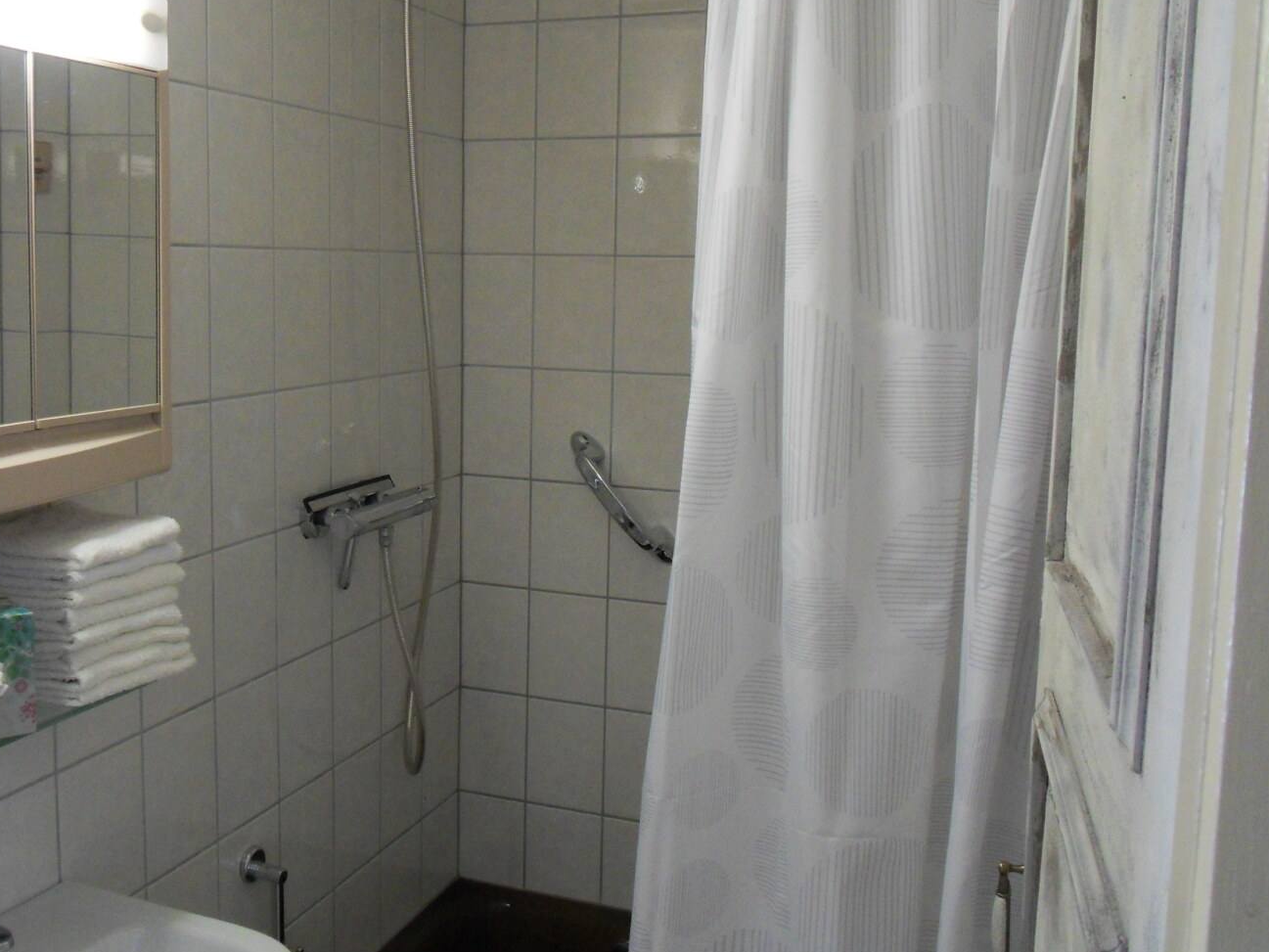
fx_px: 1357
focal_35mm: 37
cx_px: 546
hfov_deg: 50.0
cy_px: 429
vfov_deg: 38.6
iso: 400
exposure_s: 1/20
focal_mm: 5.6
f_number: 3.7
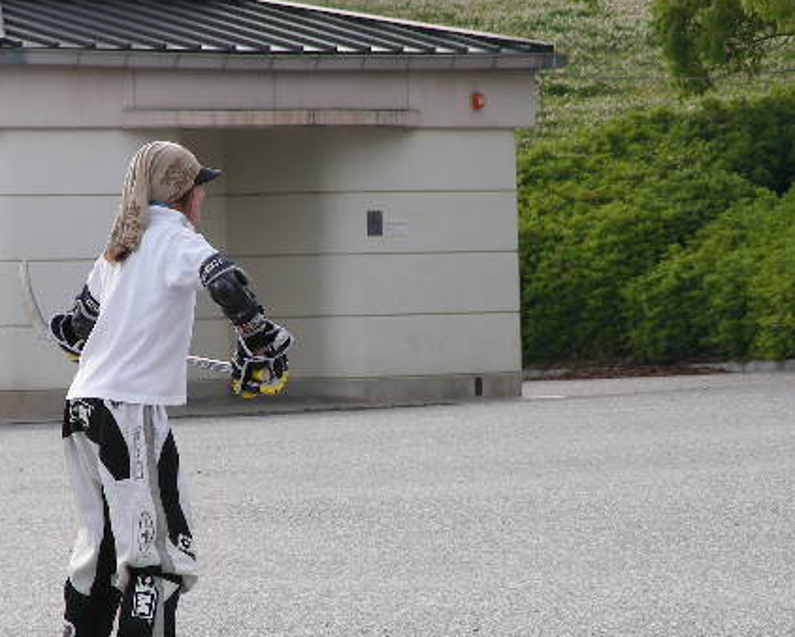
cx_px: 303
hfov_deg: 4.9
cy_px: 351
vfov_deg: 3.9
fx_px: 9369
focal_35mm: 398
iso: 50
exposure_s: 1/220
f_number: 4
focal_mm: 44.8
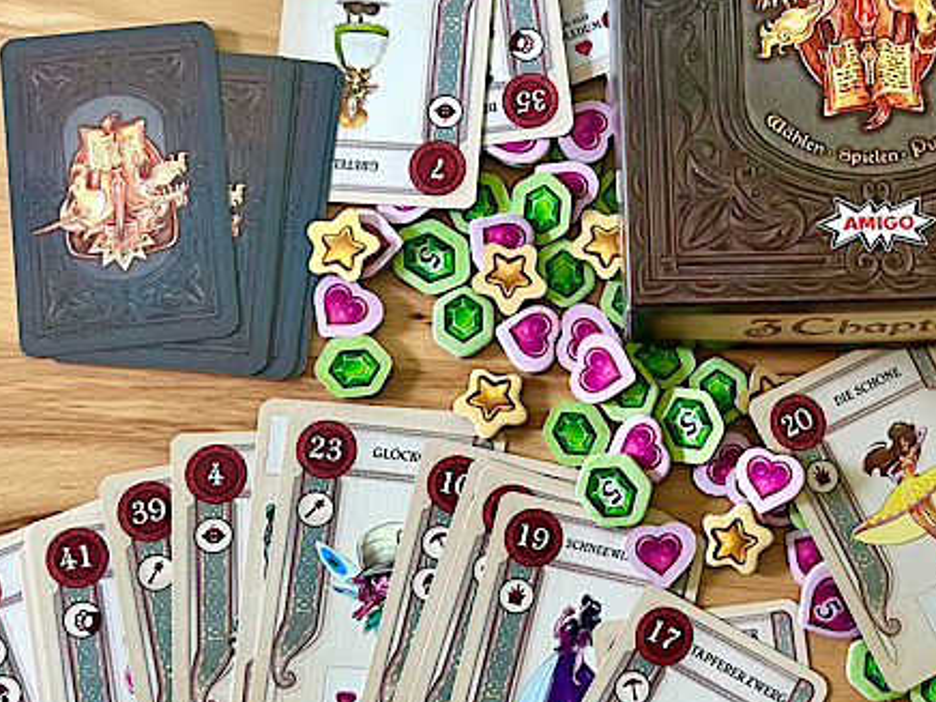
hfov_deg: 30.9
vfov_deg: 23.9
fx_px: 1649
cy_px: 459
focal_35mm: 61
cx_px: 747
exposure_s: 1/50
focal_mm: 5.7
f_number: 1.5
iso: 160
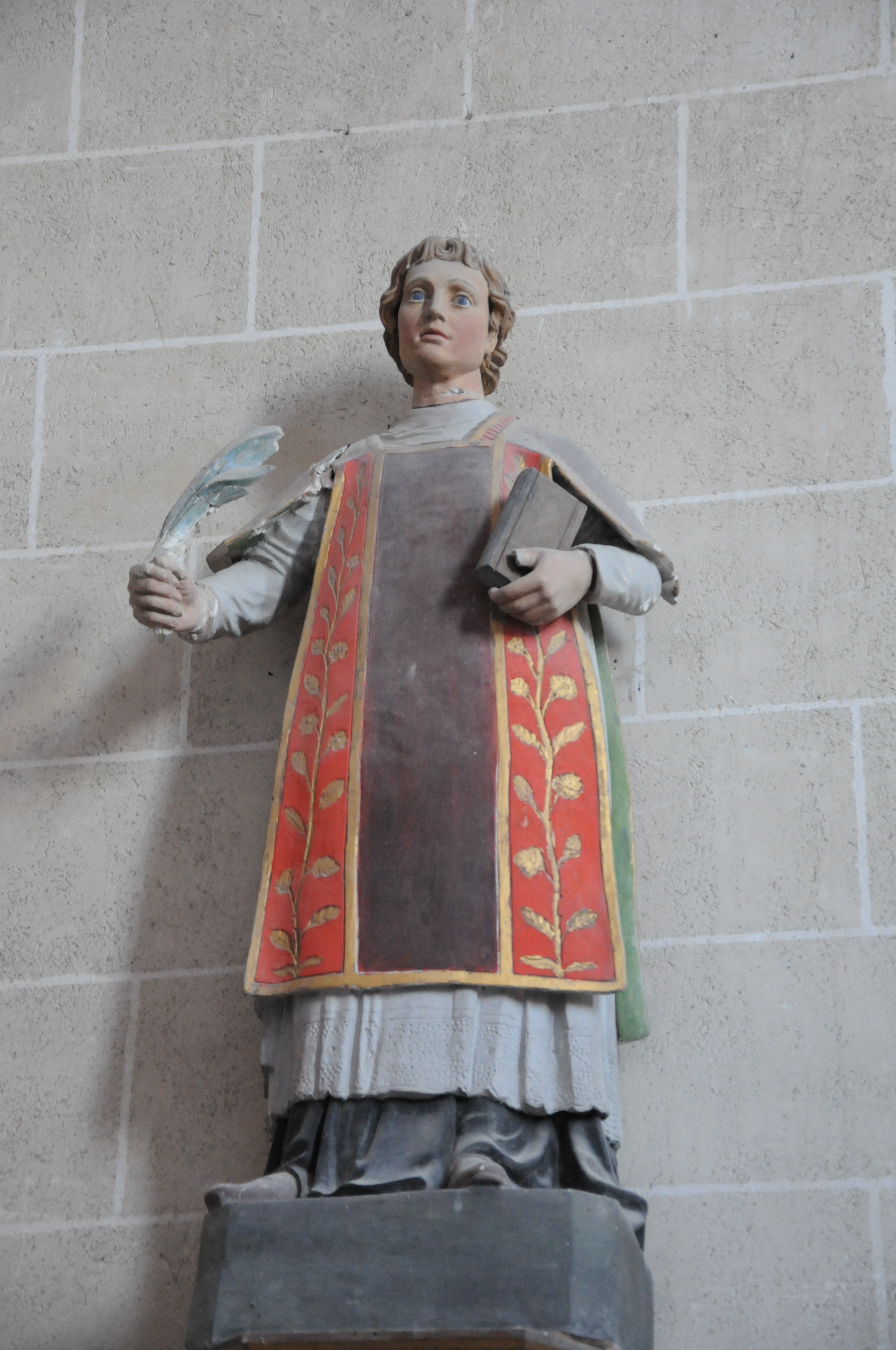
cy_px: 675
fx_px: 3705
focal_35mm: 99
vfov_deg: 20.6
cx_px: 448
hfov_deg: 13.8
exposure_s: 1/30
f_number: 5.3
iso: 1800
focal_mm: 66
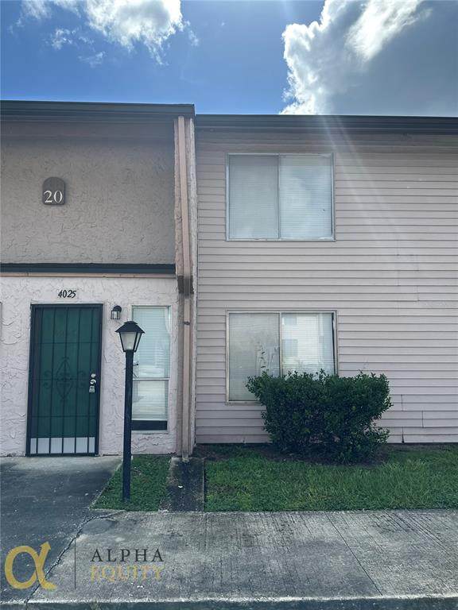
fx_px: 423
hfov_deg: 56.8
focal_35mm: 24
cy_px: 305
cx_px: 229
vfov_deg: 71.6
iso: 80
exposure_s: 1/3597
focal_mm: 6.86
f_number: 1.78
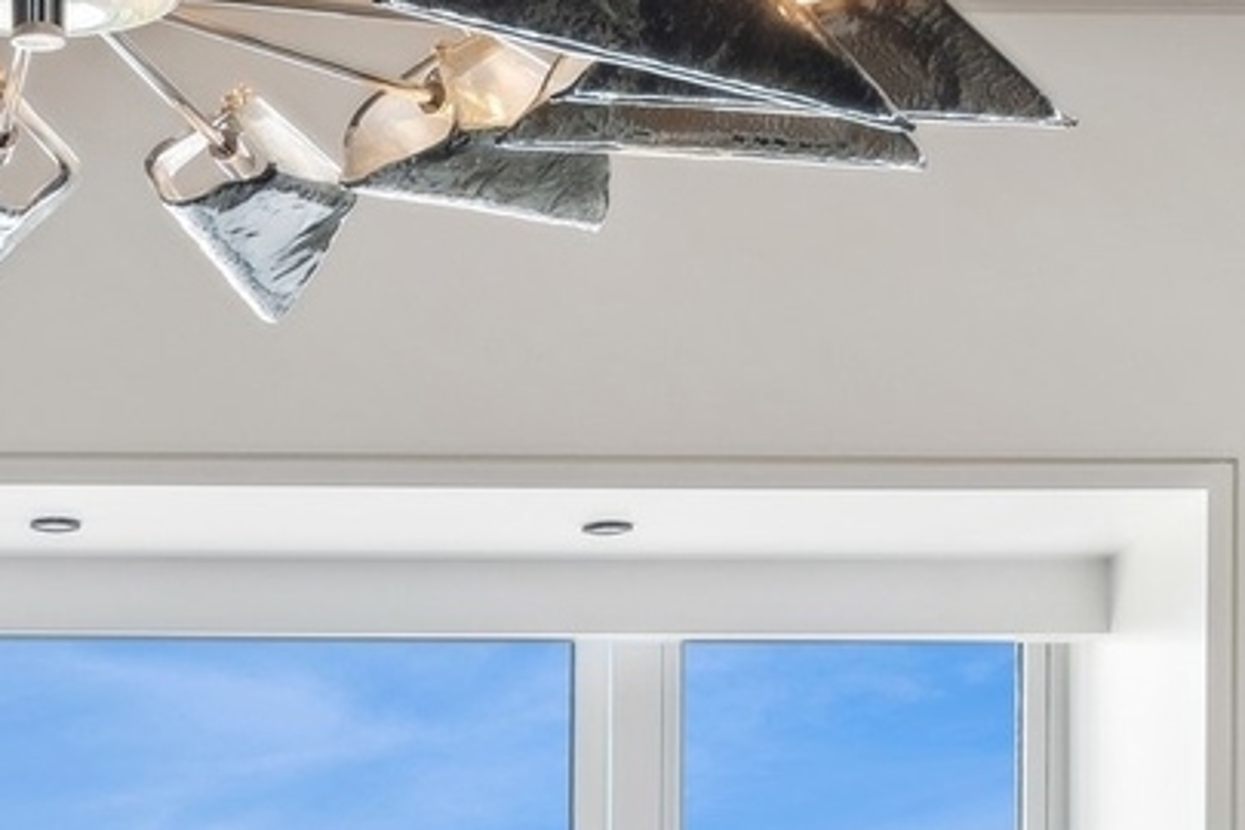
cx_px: 126
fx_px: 4150
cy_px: 1310
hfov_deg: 16.8
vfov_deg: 10.9
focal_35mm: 120
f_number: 9.5
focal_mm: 30
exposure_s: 1/15
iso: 200
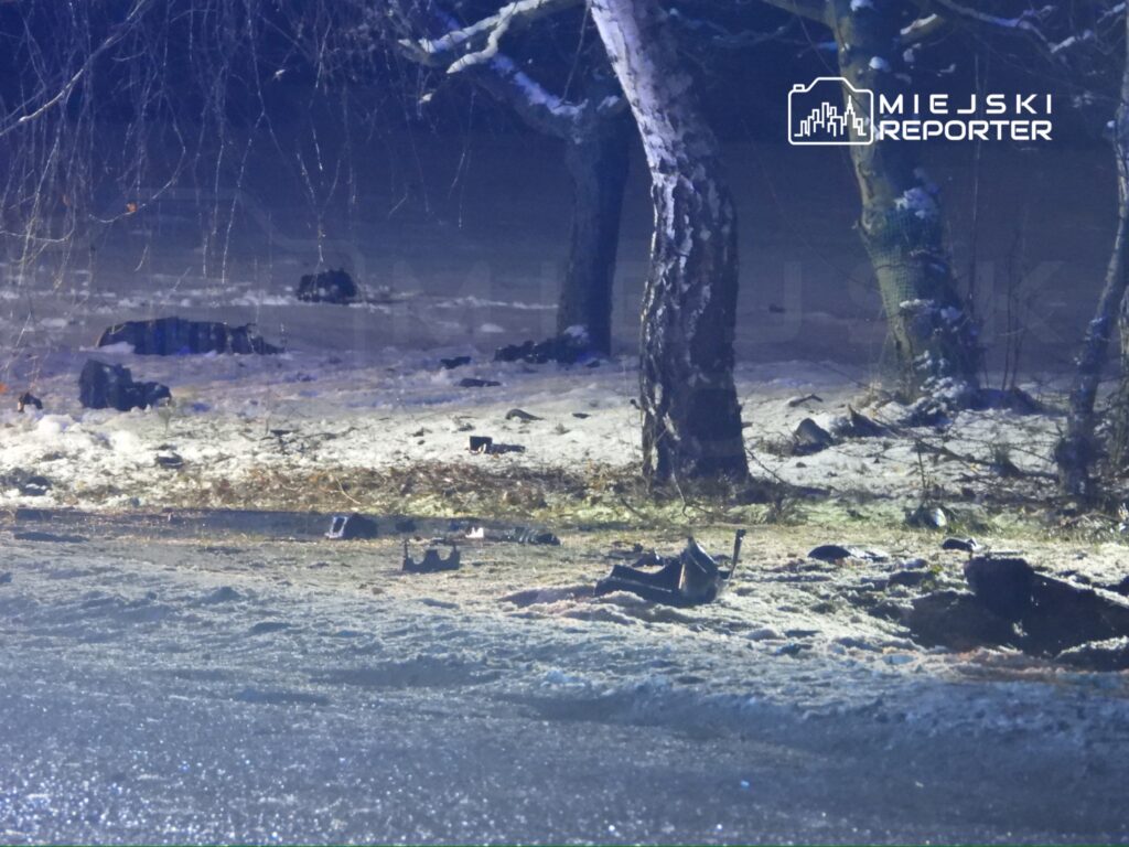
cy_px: 424
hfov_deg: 3.7
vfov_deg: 2.8
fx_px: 17384
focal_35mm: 533
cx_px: 564
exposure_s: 1/4
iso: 1600
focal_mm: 95.8
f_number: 5
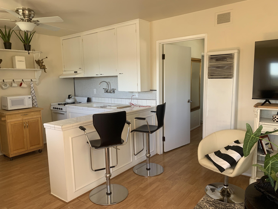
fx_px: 209
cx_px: 139
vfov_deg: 53.1
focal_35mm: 26
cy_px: 104
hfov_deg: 67.3
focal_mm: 4.25
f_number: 1.8
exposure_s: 1/121
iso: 80
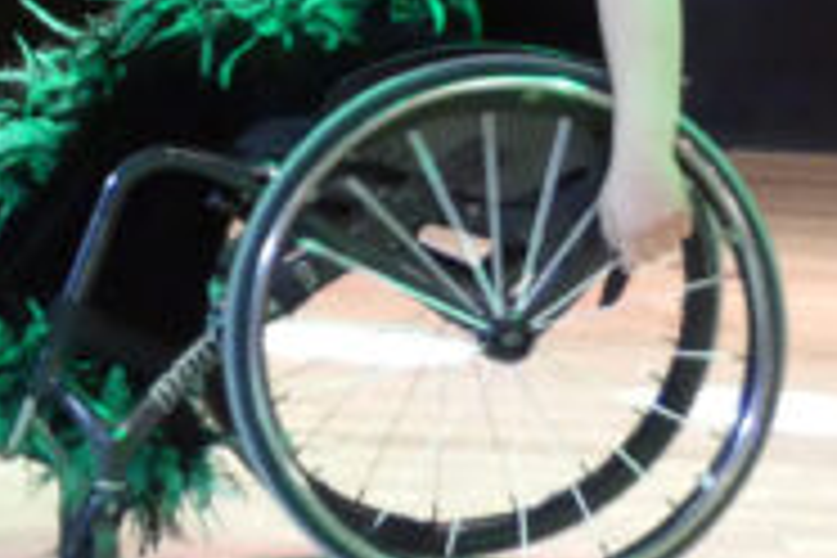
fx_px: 10438
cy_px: -115
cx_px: -94
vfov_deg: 3.1
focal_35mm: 449
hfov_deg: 4.6
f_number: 2.8
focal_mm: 19.2
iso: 800
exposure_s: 1/80
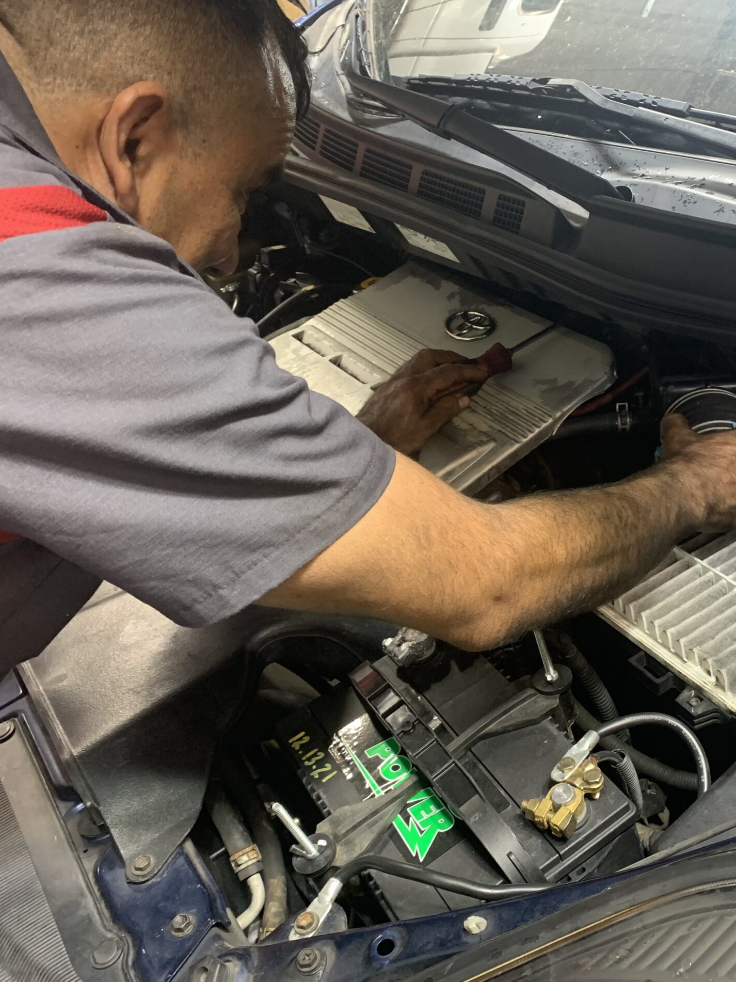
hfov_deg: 39.4
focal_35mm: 35
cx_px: 567
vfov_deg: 52.6
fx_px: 992
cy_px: 495
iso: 200
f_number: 1.8
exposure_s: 1/60
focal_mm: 4.25
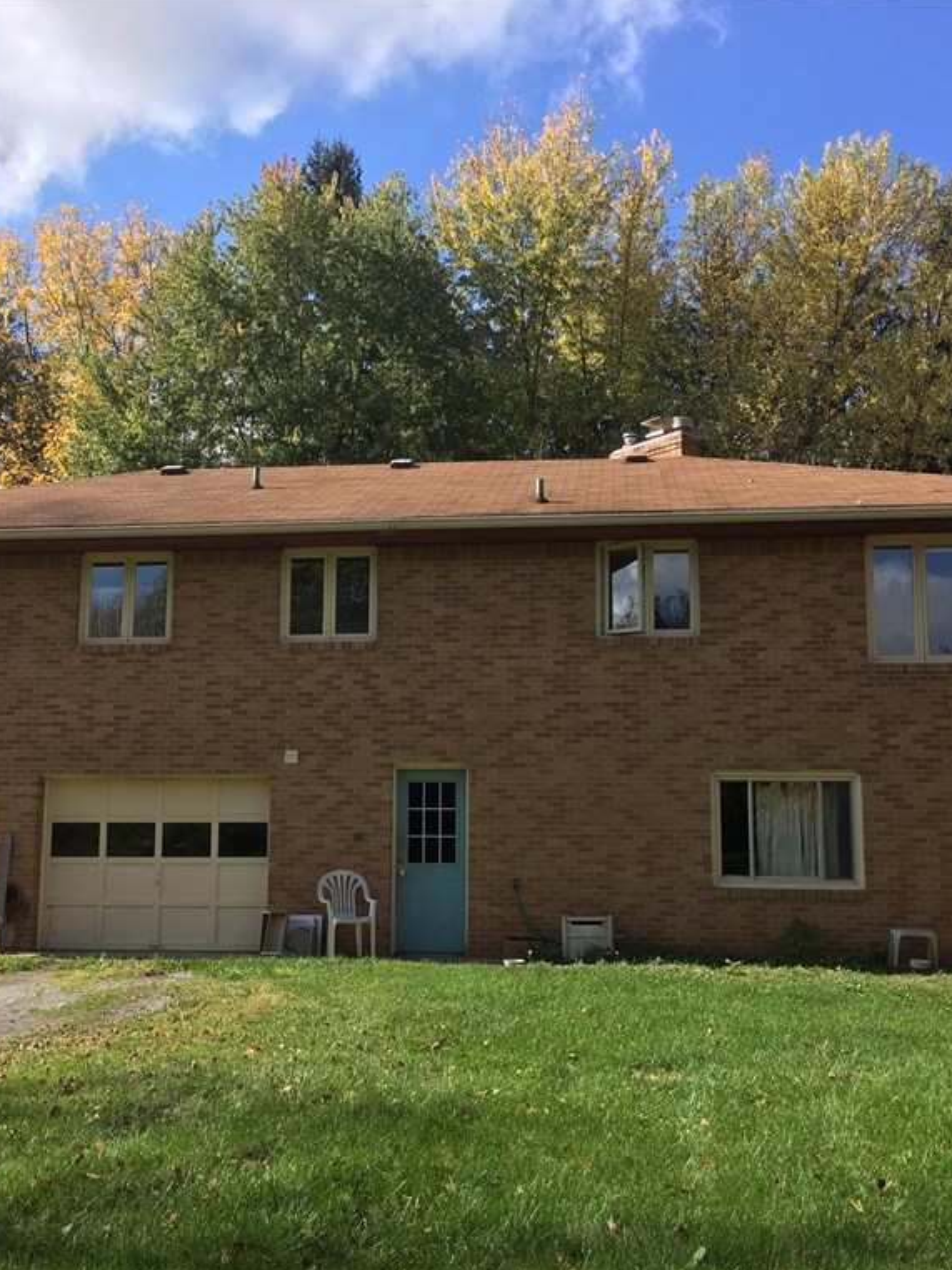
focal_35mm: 39
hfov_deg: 36.8
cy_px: 636
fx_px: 1430
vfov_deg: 47.9
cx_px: 407
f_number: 2.2
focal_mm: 4.15
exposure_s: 1/905
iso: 25
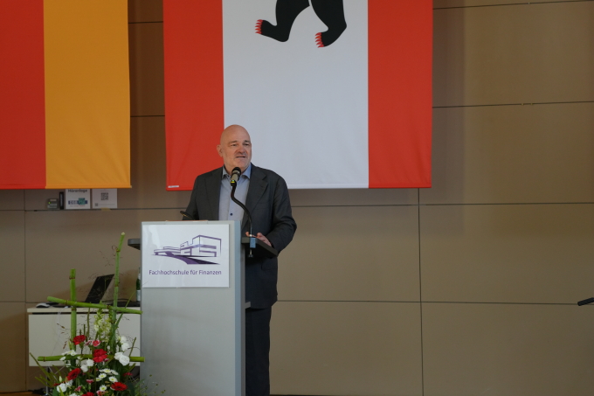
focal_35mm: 70
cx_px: 297
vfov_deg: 19.4
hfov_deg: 28.8
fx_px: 1155
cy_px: 198
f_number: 4
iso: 2000
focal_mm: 70
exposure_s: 1/160
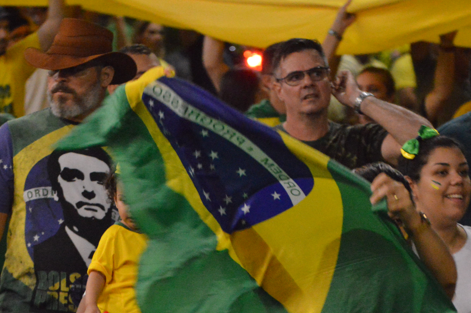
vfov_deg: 4.4
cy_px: 204
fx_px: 4065
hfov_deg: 6.6
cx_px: 252
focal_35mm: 311
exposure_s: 1/80
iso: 6400
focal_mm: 122
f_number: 4.8
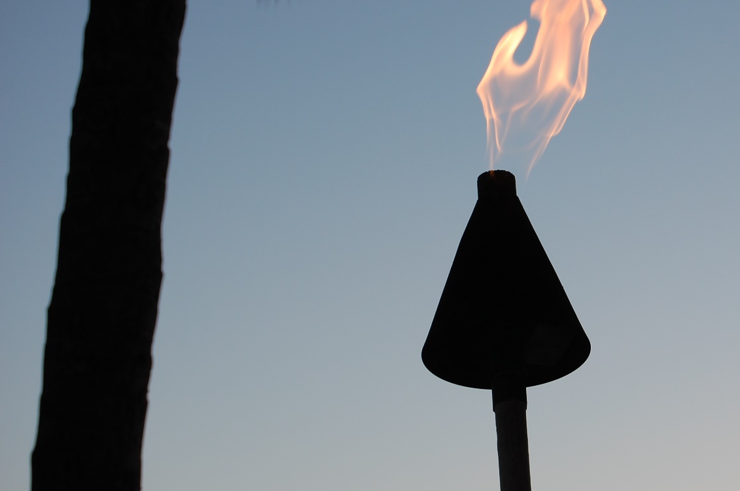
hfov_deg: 17.5
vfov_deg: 11.7
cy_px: 166
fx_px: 2396
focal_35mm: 117
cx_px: 518
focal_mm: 55
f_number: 8
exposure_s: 1/250
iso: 200
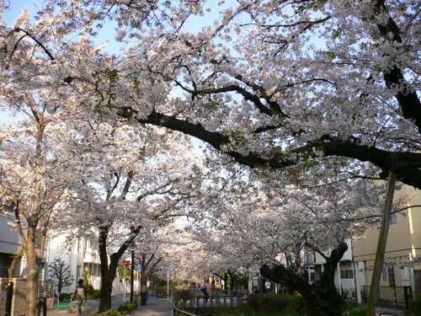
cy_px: 158
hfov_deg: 52.6
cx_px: 210
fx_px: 426
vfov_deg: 40.7
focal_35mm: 35
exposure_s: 1/320
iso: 80
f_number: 2.8
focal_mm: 5.8
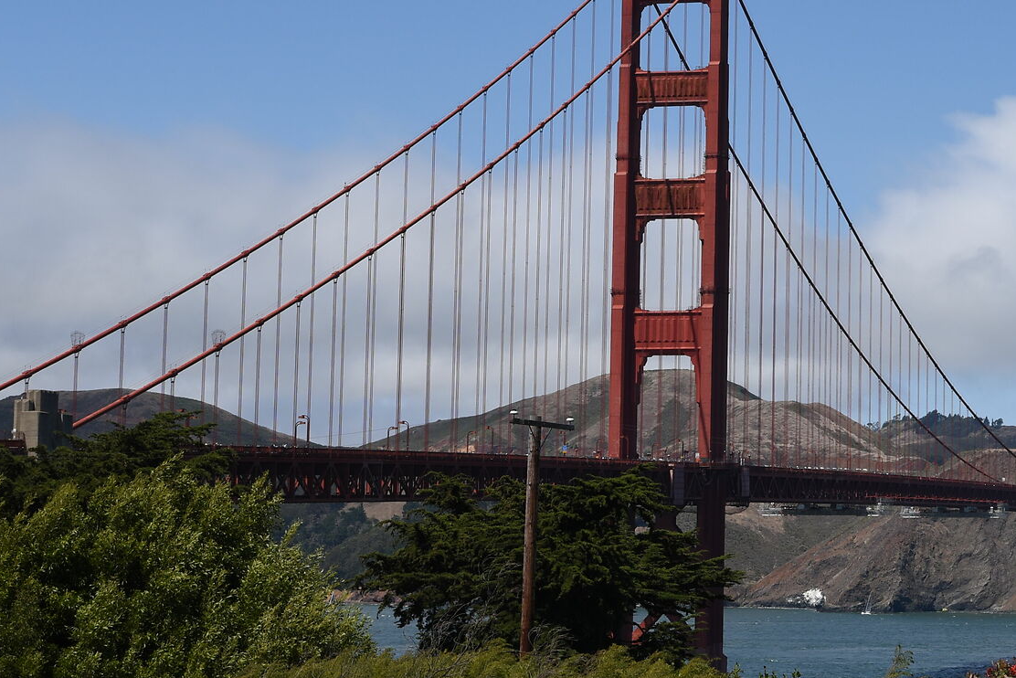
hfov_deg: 20.6
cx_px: 1056
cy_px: 315
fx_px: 2682
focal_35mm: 95
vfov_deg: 14.4
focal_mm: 44
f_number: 9
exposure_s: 1/320
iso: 100
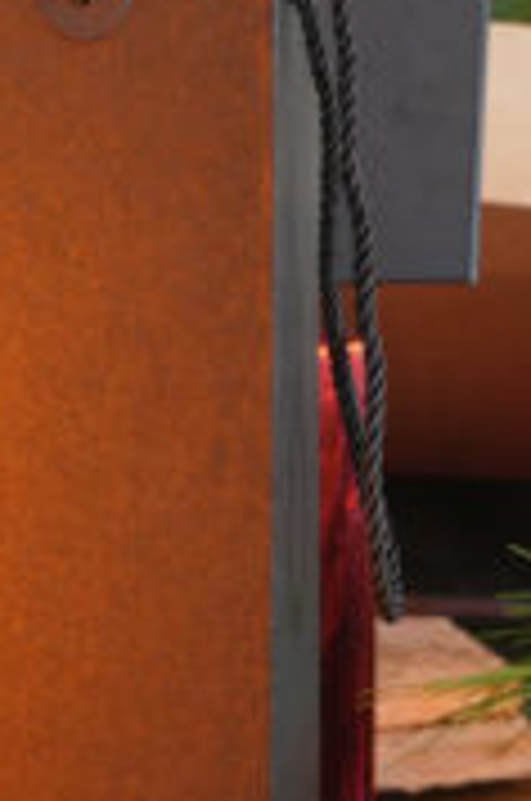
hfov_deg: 7.1
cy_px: 261
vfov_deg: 10.8
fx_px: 4220
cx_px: -90
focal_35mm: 190
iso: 500
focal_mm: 50
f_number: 5.6
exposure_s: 1/50
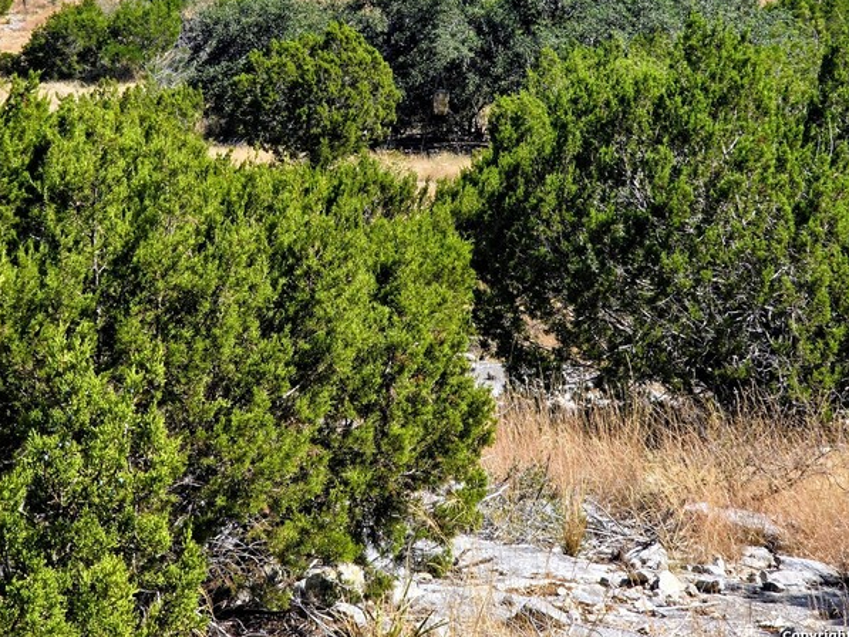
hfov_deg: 26.3
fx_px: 1815
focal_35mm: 74
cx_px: 441
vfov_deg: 19.9
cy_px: 320
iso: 50
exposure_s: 1/1641
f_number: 2.4
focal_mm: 7.9
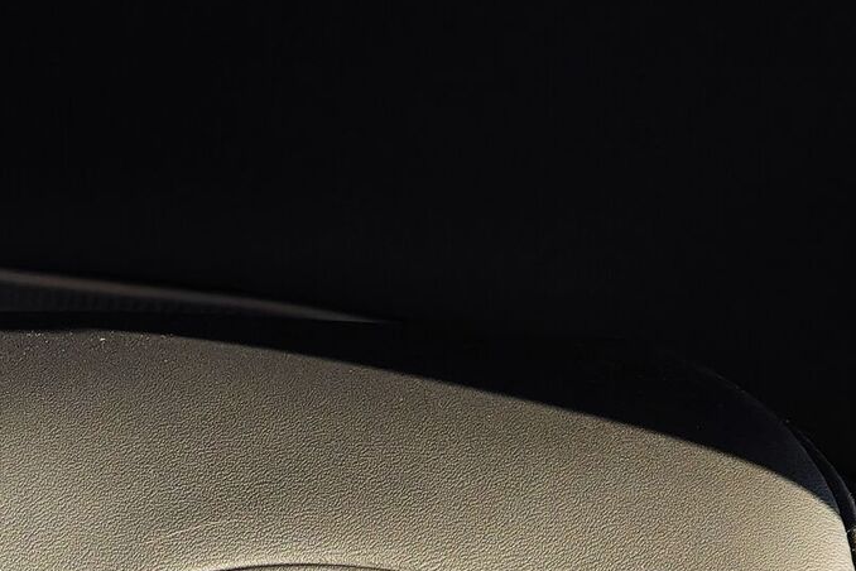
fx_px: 5254
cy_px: 805
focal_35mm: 221
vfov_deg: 6.2
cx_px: 342
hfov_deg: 9.3
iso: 125
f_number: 1.8
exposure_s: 1/100
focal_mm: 12.28
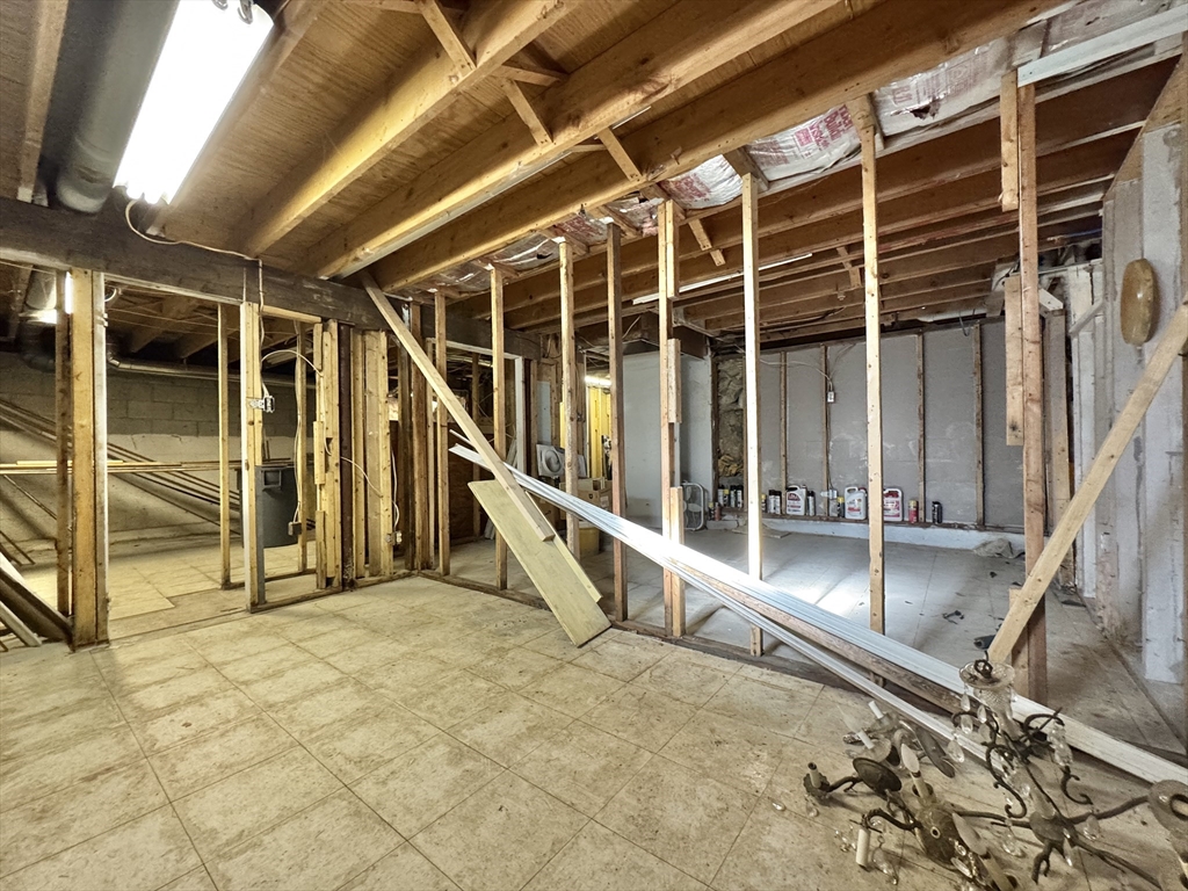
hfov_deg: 102.1
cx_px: 594
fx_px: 480
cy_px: 446
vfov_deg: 85.7
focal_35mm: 14
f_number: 2.2
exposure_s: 1/60
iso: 500
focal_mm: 2.22
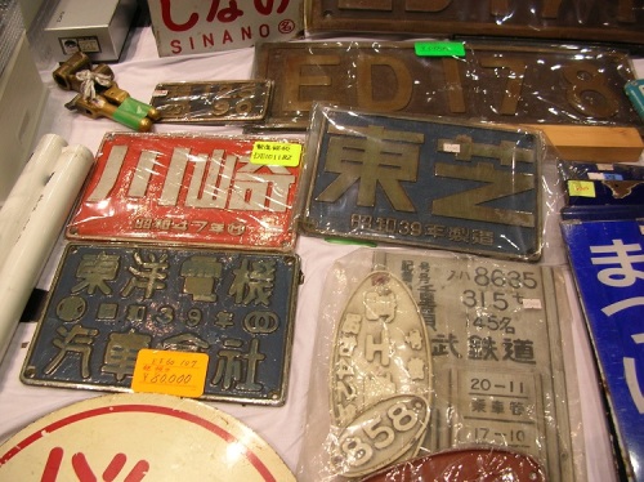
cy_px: 241
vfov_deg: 40.6
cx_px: 322
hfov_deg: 52.7
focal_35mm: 35
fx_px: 651
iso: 50
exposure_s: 1/24.2
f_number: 2.8
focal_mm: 5.8
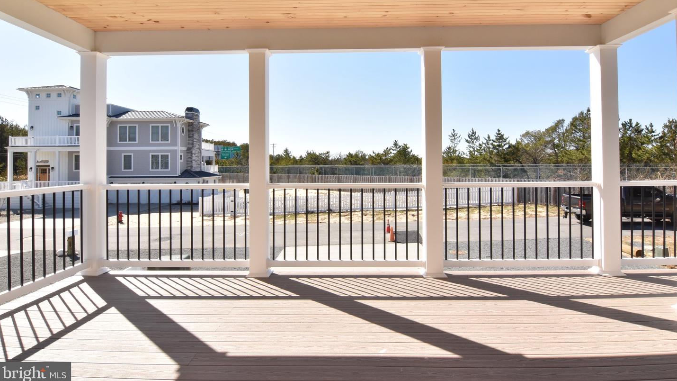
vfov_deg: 58.0
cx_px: 338
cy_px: 158
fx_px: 341
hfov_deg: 89.6
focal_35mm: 19
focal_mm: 12
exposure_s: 1/200
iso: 800
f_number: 22
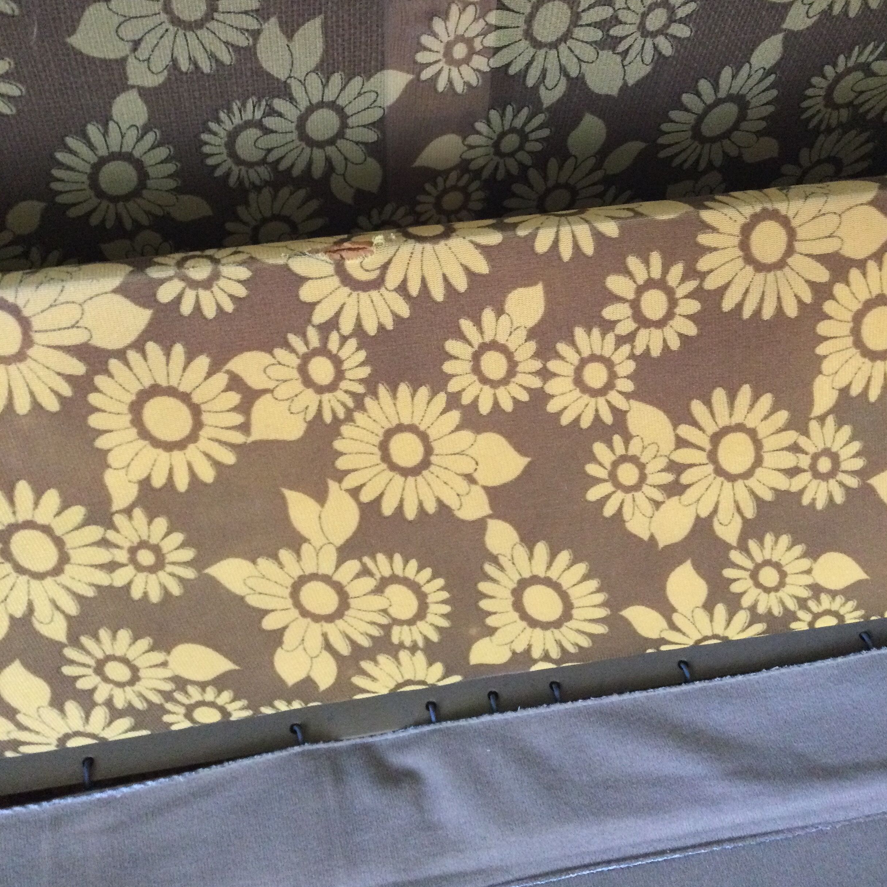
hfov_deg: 44.9
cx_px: 448
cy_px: 322
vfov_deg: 44.5
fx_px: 1073
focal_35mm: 37
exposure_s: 1/20
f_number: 2.4
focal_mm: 3.3
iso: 200
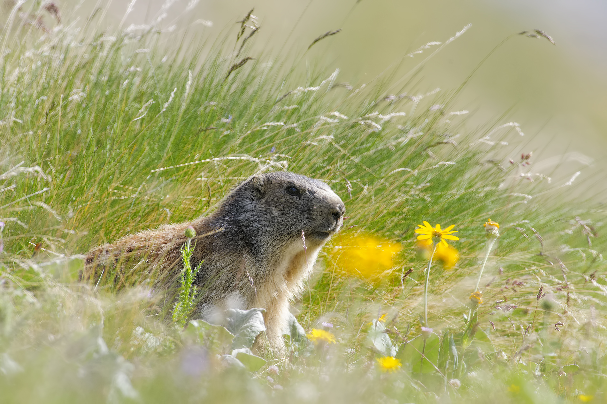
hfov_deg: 2.0
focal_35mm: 1050
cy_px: 202
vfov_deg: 1.3
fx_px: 17696
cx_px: 304
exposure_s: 1/800
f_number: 7.1
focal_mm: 700
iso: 640
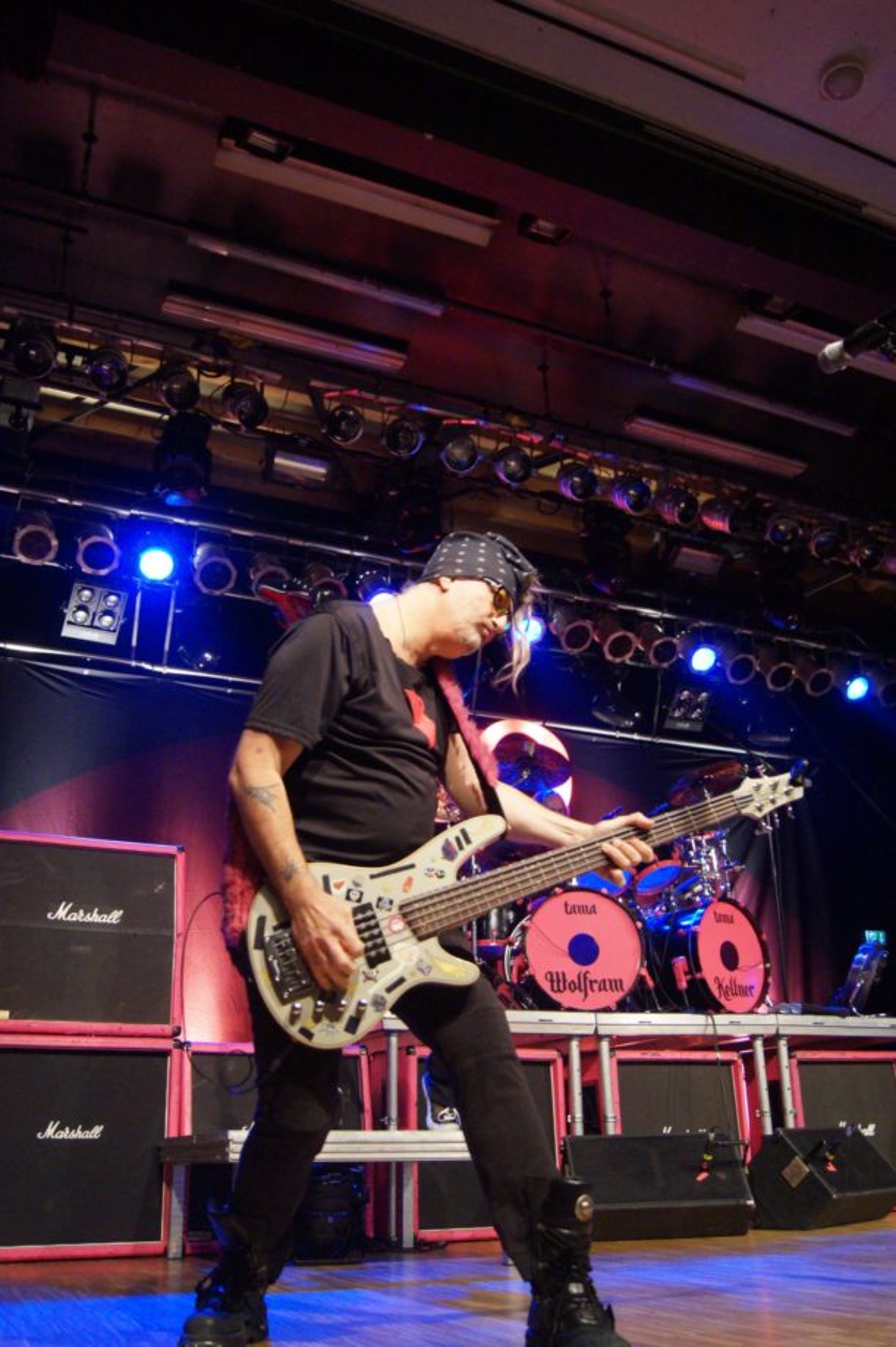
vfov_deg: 62.0
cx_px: 448
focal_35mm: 30
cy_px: 674
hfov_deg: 43.6
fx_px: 1121
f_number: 3.5
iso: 3200
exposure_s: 1/100
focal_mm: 20
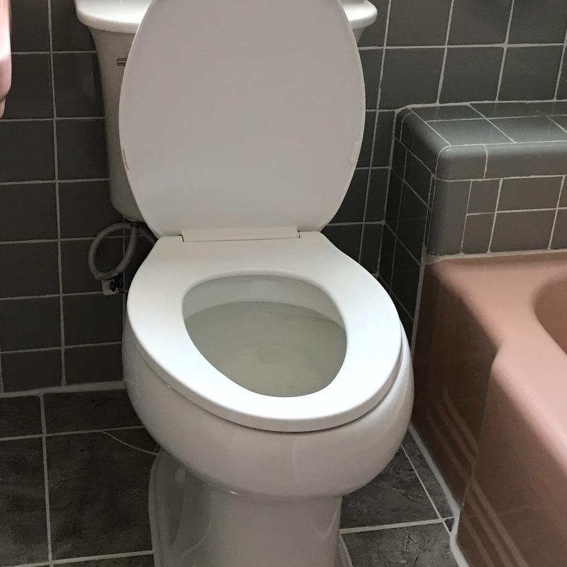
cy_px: 252
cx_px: 247
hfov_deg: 31.1
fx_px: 1019
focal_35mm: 55
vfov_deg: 31.1
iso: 80
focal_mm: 3.99
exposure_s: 1/15
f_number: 1.8
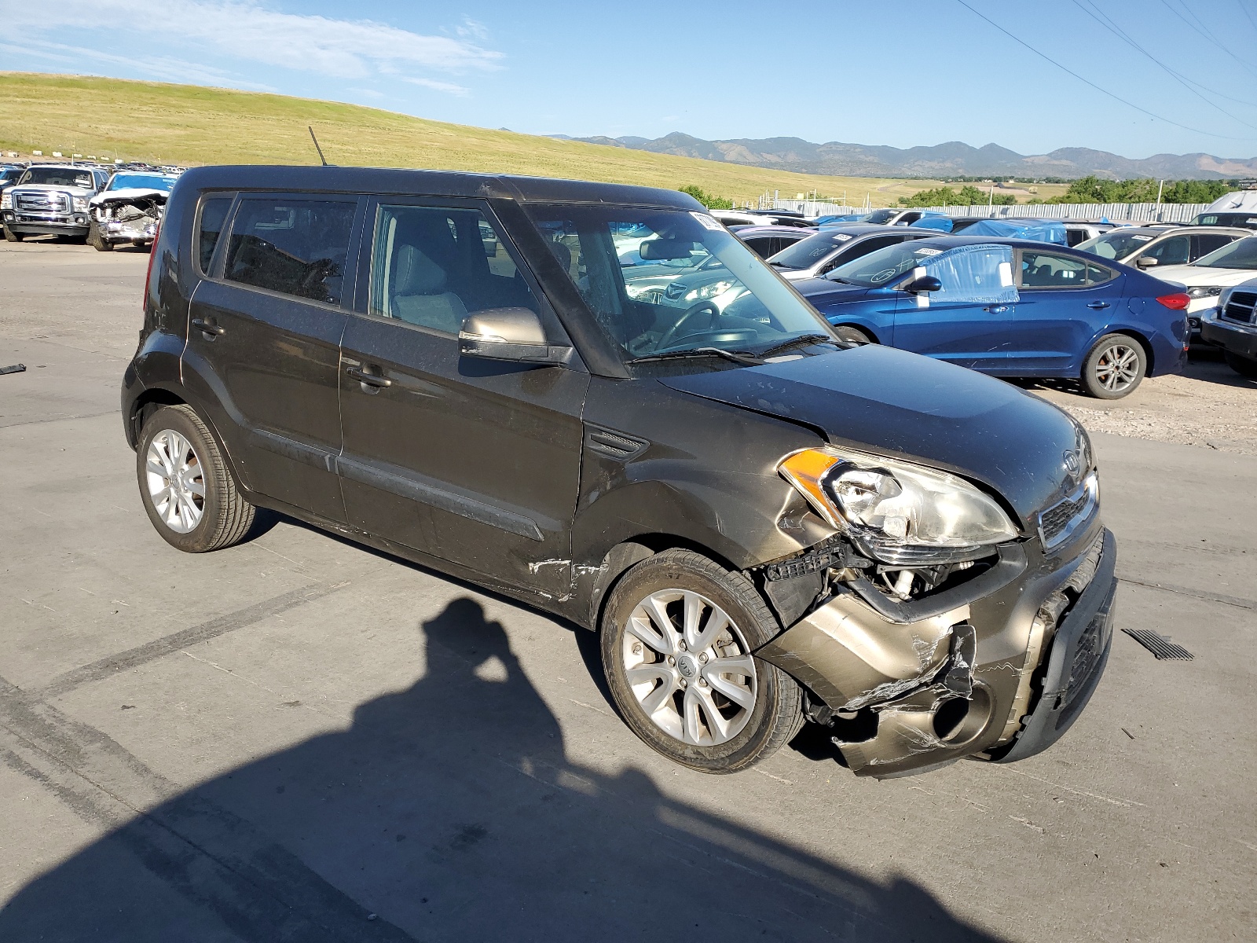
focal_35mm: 26
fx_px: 944
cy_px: 472
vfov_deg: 53.1
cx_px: 628
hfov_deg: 67.3
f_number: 1.5
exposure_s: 1/2000
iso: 50
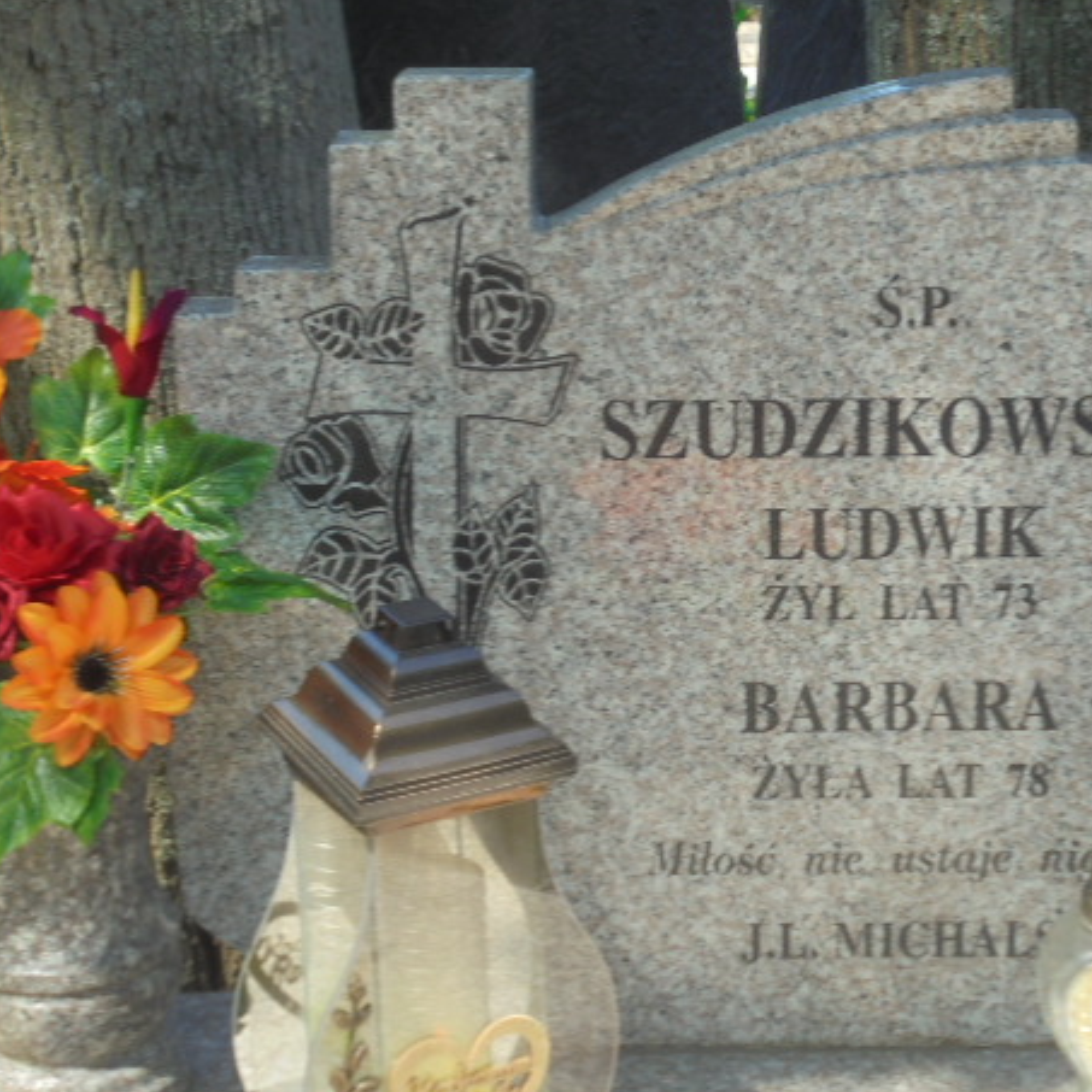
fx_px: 2498
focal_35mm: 70
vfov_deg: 24.7
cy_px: 550
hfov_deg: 24.5
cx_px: 745
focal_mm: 10.1
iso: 100
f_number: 5.2
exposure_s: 1/125
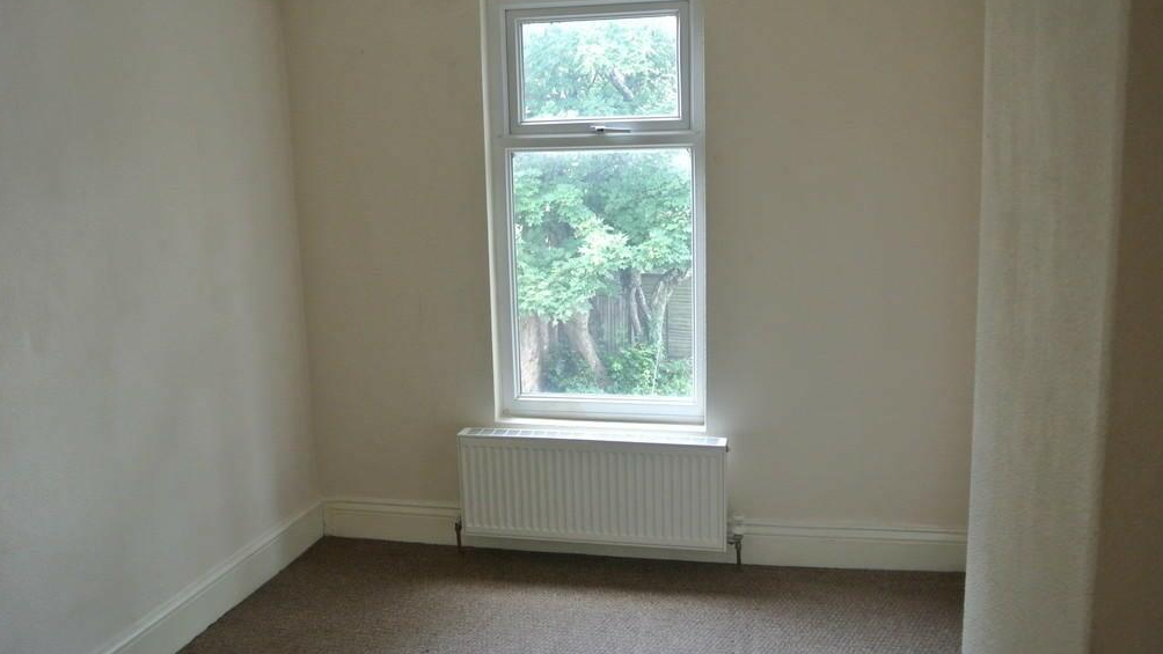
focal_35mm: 31
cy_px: 293
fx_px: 956
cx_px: 586
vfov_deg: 37.8
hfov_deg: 62.6
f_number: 3.5
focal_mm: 11
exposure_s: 1/60
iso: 640
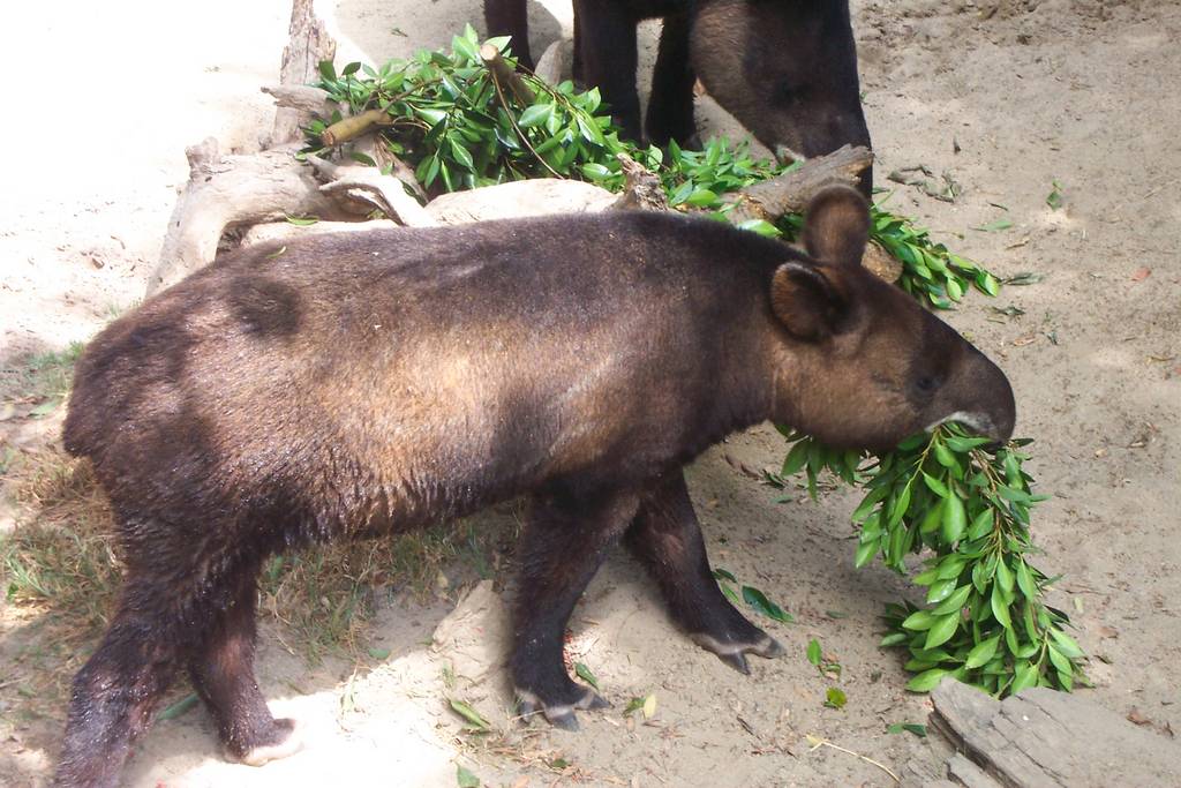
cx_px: 590
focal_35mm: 105
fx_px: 3445
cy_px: 394
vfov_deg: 13.0
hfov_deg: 19.5
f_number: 4.7
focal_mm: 21.2
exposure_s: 1/90
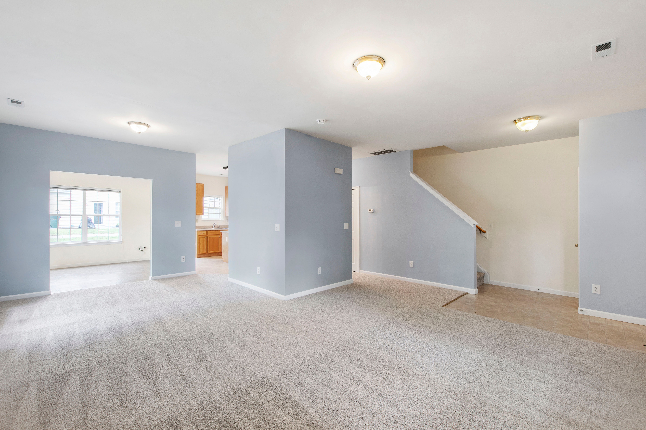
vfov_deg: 77.3
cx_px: 323
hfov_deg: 100.4
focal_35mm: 15
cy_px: 215
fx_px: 269
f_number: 8
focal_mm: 10
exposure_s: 1/2
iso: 100
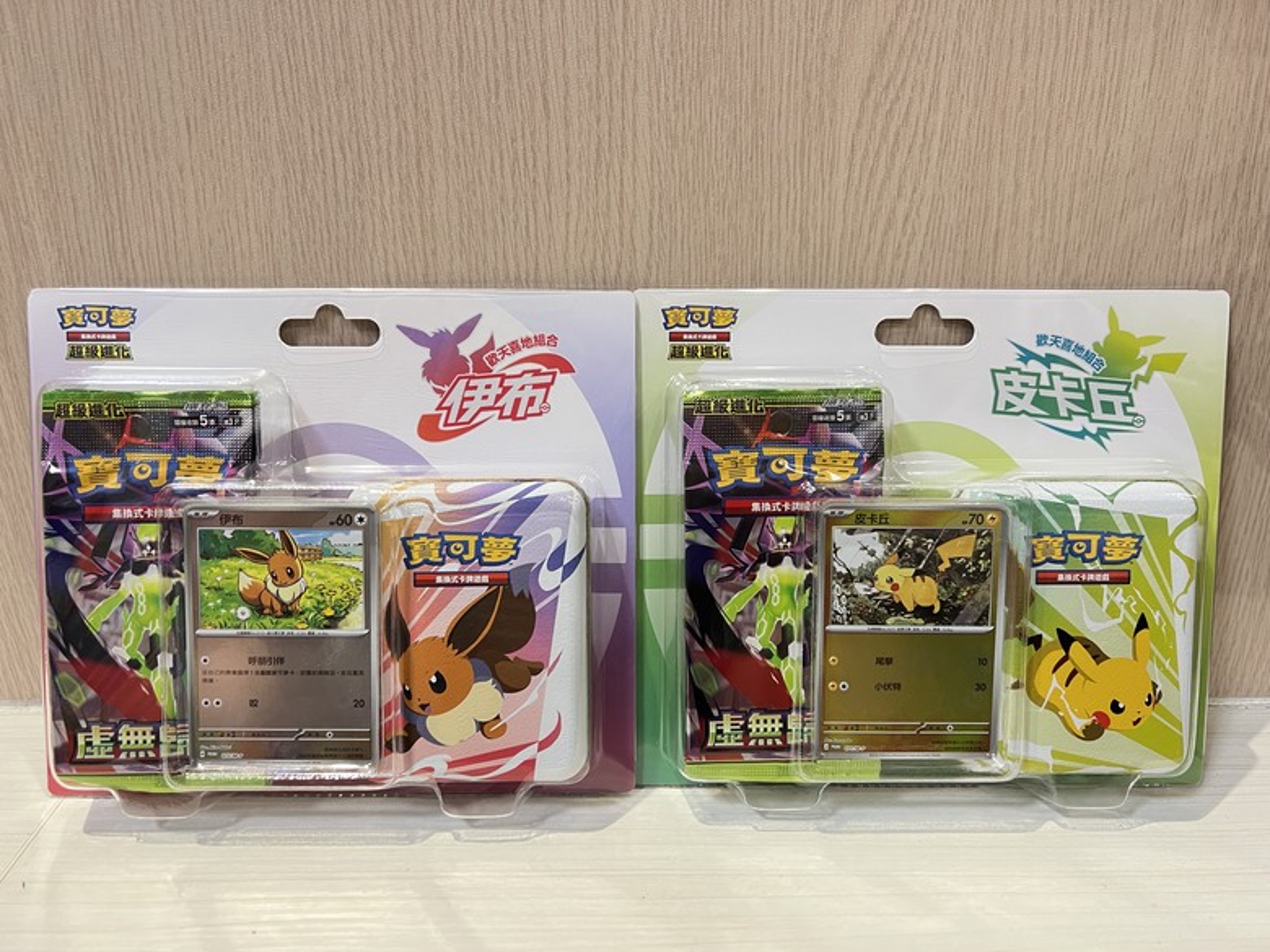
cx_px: 635
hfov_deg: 67.3
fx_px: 954
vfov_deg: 53.1
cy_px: 476
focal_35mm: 26
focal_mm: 5.7
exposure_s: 1/60
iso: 125
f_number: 1.5
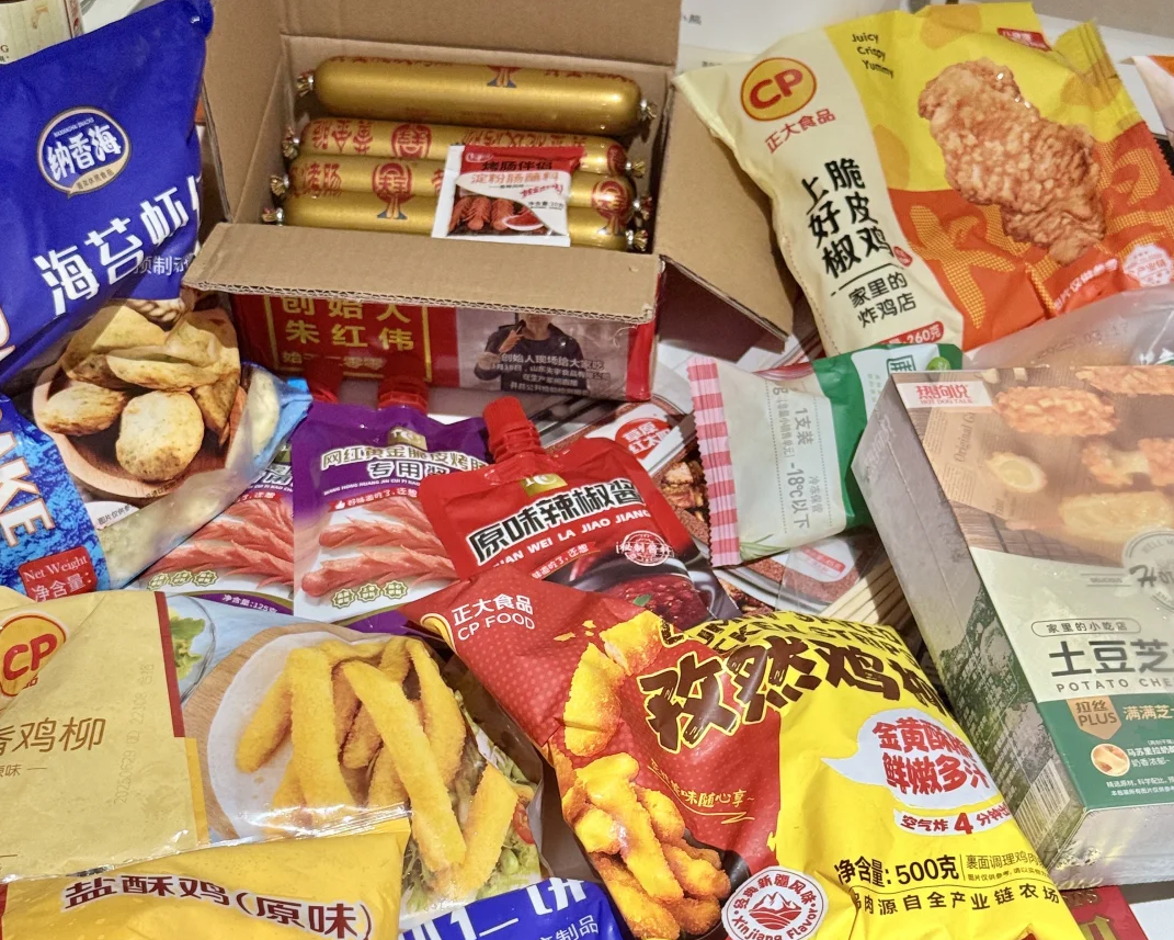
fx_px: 2189
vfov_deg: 24.0
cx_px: 588
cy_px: 681
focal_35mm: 63
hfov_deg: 30.0
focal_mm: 6.76
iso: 100
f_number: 1.78
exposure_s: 1/50
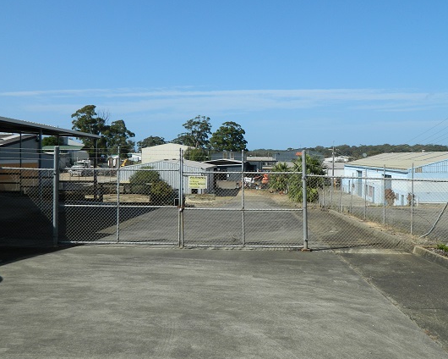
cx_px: 249
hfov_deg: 54.1
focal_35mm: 33
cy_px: 168
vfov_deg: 44.5
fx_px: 438
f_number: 8.9
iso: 80
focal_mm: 5.1
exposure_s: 1/200
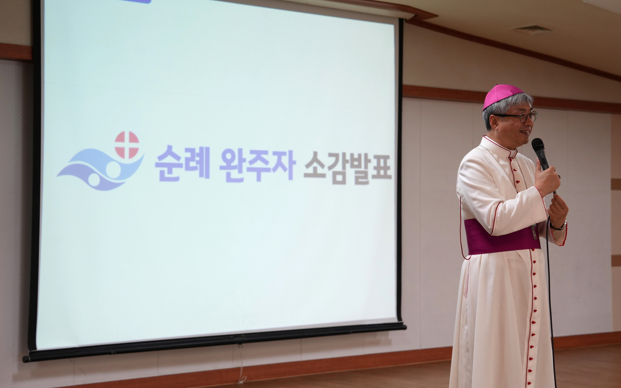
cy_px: 181
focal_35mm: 72
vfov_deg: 18.1
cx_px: 310
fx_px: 1219
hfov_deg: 28.6
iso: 1250
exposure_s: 1/200
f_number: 4.5
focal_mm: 70
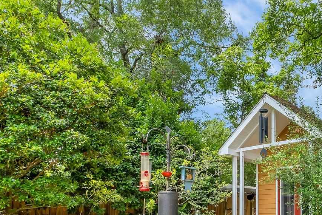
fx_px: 322
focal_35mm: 36
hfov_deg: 47.5
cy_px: 214
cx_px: 293
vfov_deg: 33.7
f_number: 8
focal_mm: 10
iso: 250
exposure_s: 1/105
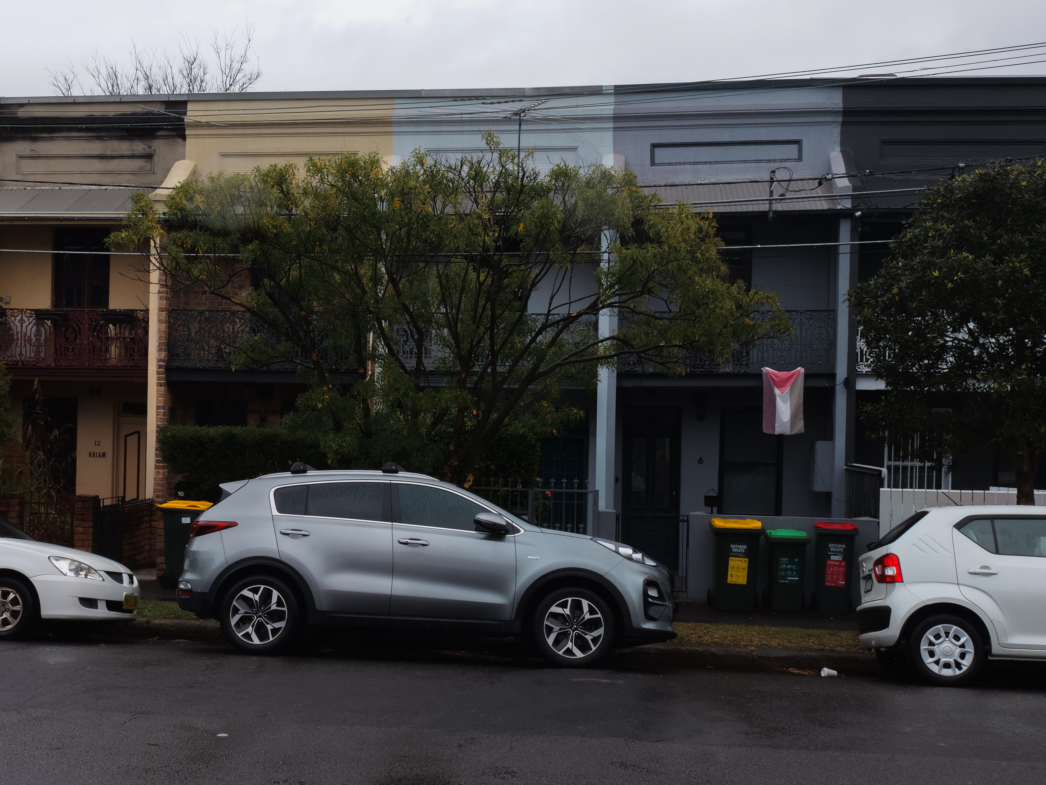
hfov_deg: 42.8
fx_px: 1330
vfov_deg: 32.9
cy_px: 422
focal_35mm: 44
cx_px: 440
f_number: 22
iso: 125
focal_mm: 32
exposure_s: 1/8
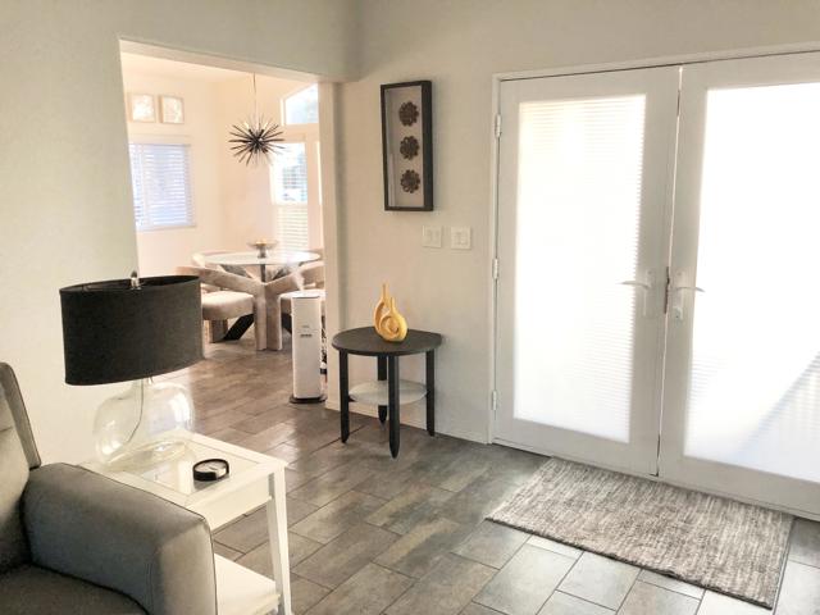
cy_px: 308
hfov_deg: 63.4
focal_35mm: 28
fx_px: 663
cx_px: 410
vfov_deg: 49.7
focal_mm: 4
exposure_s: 1/30
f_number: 1.8
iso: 25
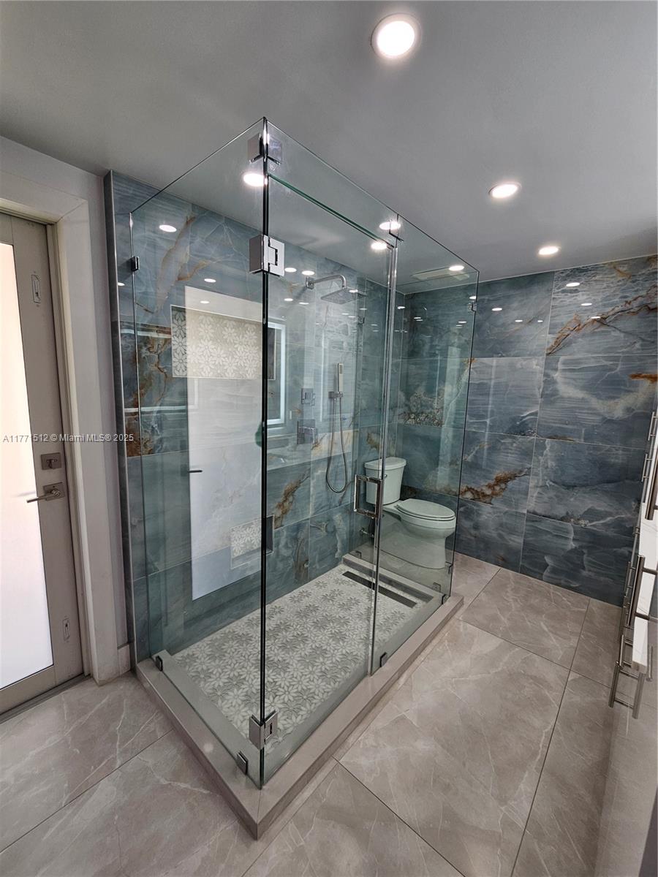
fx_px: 329
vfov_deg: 106.2
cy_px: 438
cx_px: 329
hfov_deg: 89.9
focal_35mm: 13
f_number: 2.2
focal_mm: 2.2
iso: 50
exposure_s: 1/60
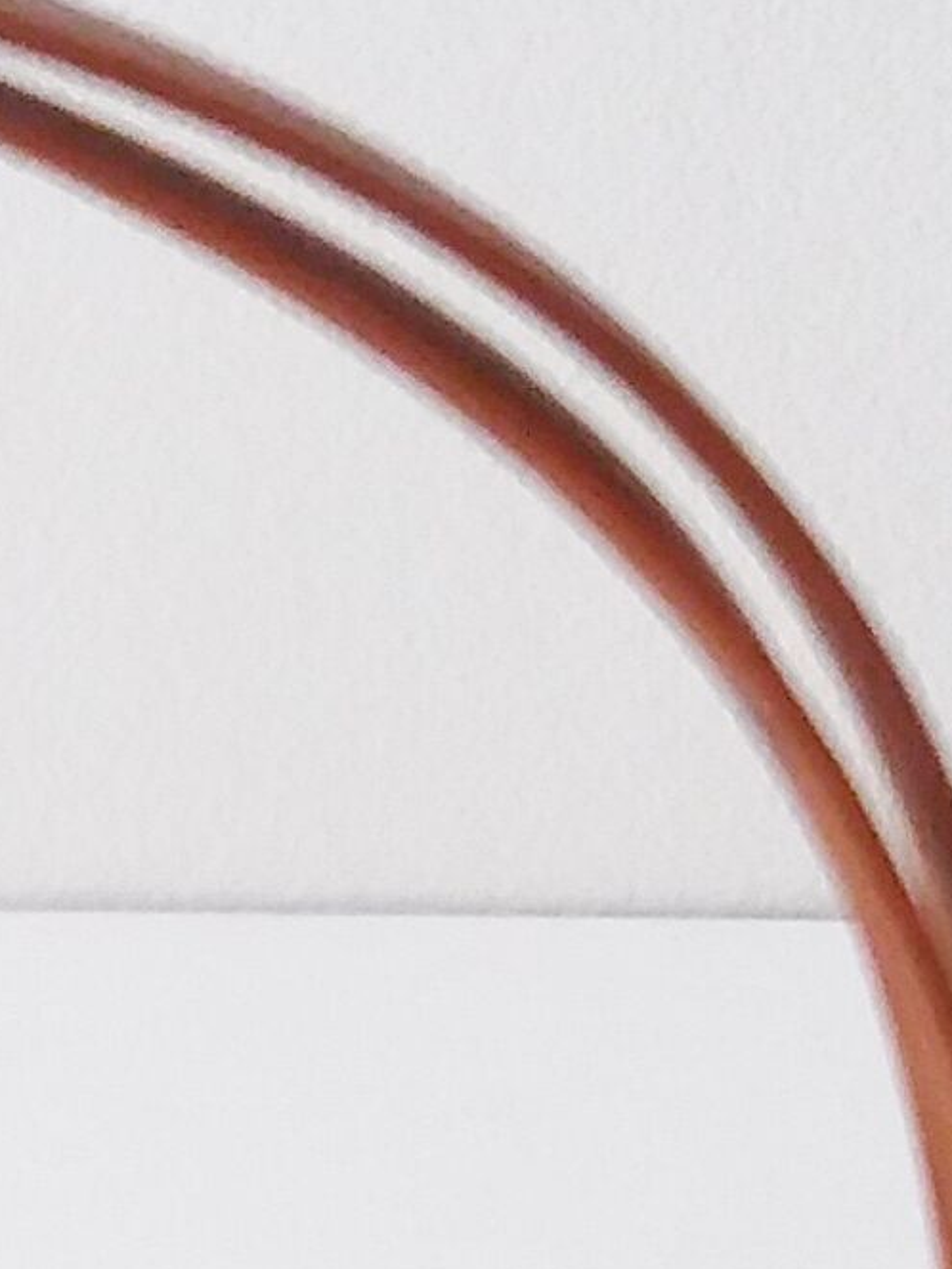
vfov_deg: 11.1
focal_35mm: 174
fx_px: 6380
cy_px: 1647
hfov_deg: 7.9
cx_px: -1306
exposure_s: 1/17
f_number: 1.9
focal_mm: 3.7
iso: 200
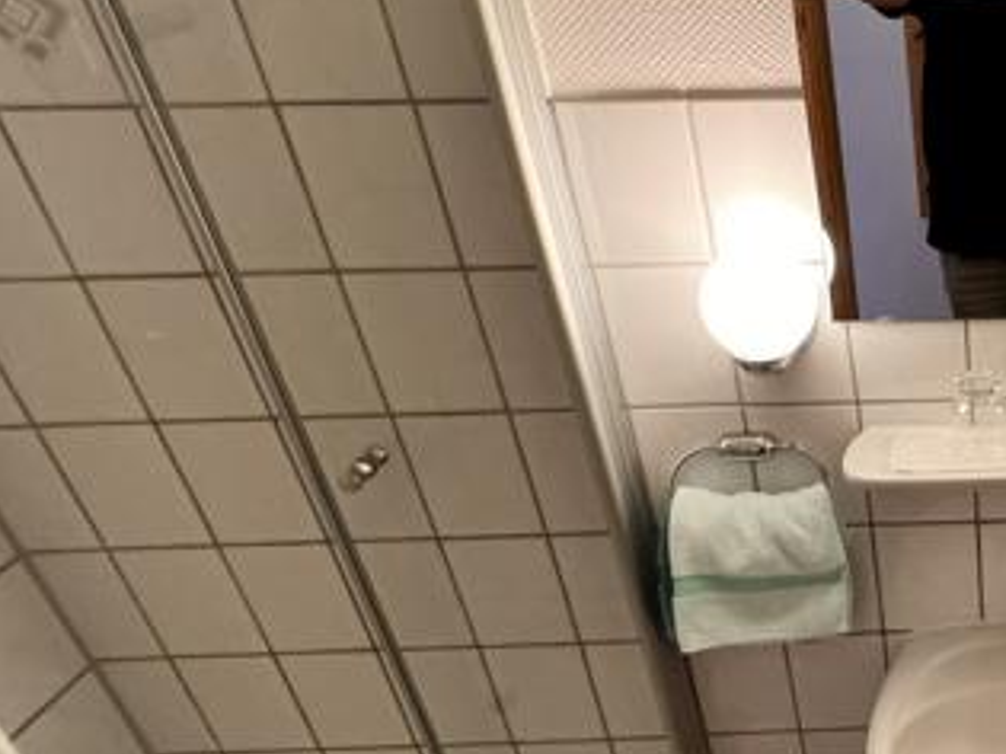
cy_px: 409
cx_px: 1067
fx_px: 959
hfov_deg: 44.4
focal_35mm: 33
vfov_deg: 42.9
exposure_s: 1/100
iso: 200
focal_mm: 1.57
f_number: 1.8
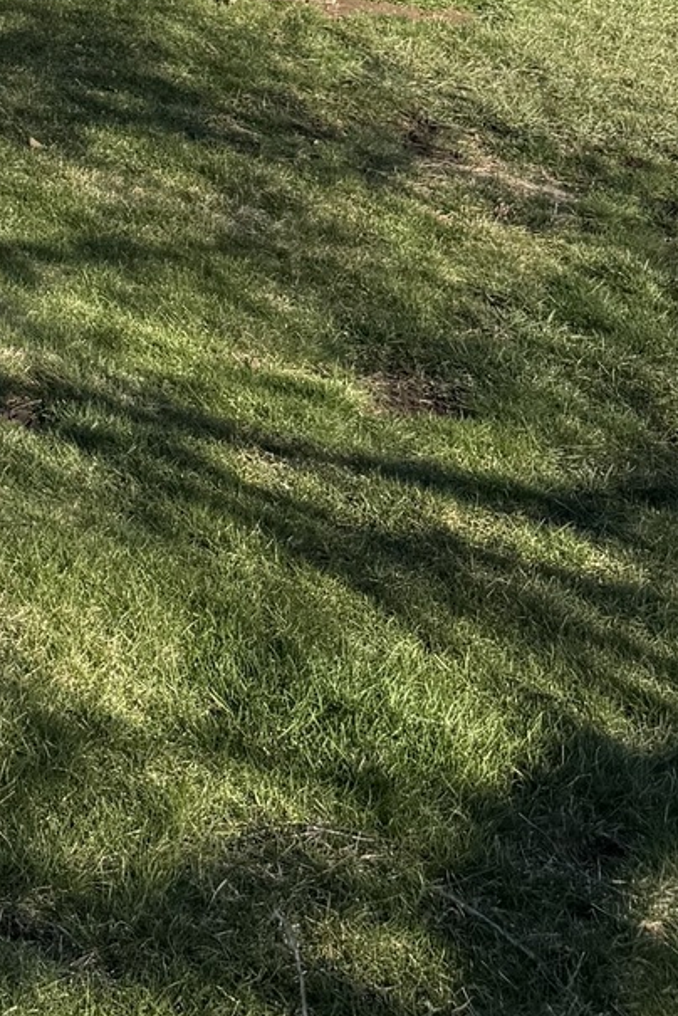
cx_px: -564
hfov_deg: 13.0
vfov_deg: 19.5
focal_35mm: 95
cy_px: -371
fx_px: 2680
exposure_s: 1/4167
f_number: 1.78
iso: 100
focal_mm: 6.76
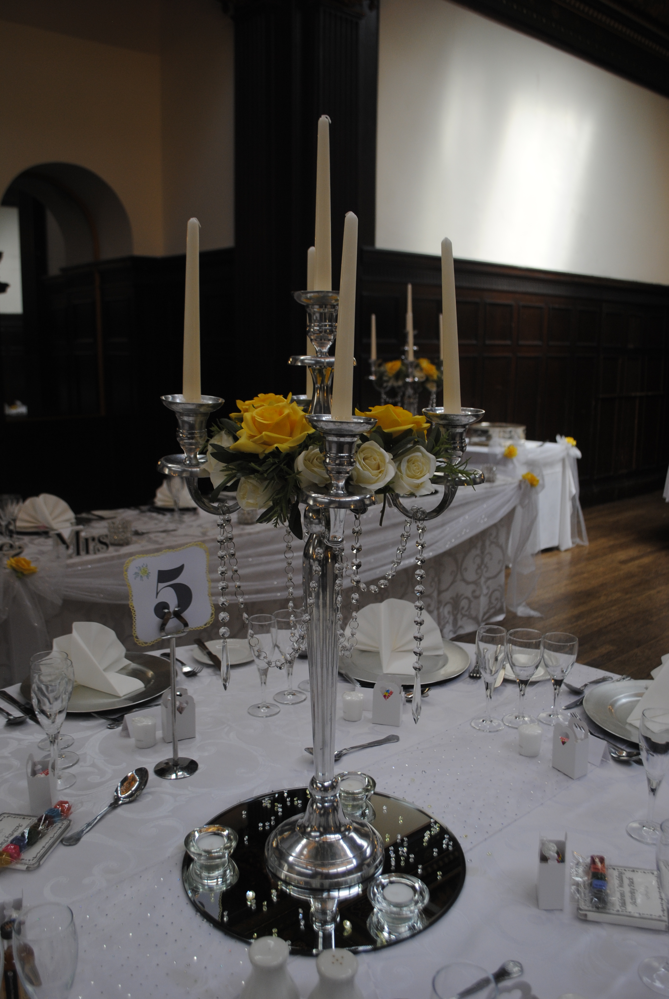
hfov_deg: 43.7
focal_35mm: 30
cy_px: 500
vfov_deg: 61.9
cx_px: 334
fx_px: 834
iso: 200
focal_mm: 20
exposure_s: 1/40
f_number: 3.8
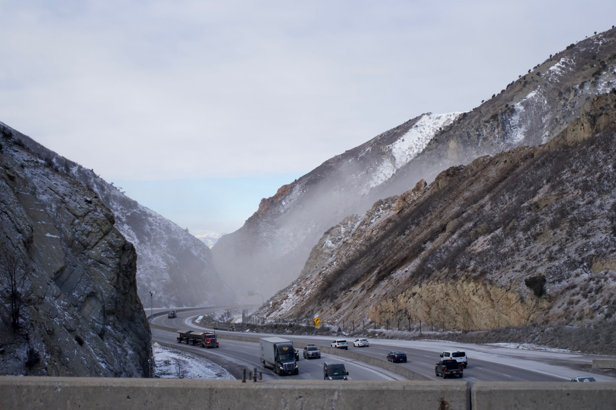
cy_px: 205
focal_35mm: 57
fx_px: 975
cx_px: 308
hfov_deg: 35.1
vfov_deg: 23.8
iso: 1600
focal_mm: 57
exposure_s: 1/6400
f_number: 5
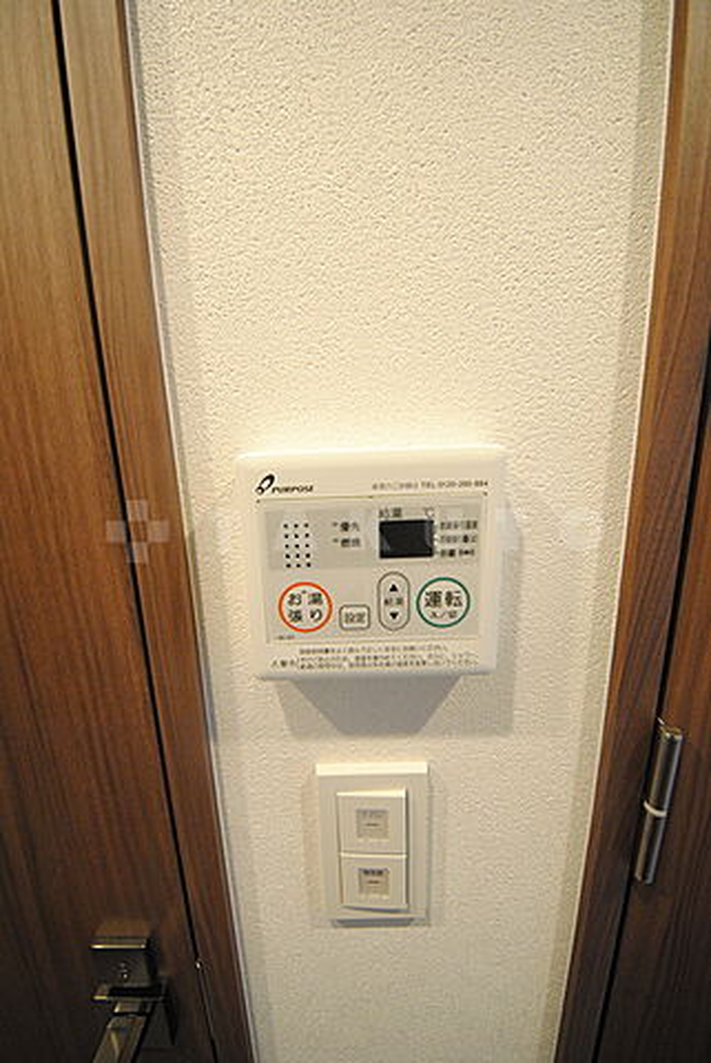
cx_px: 356
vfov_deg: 112.6
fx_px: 355
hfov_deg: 90.1
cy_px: 532
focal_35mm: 12
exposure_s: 1/30
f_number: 4.5
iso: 800
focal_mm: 8
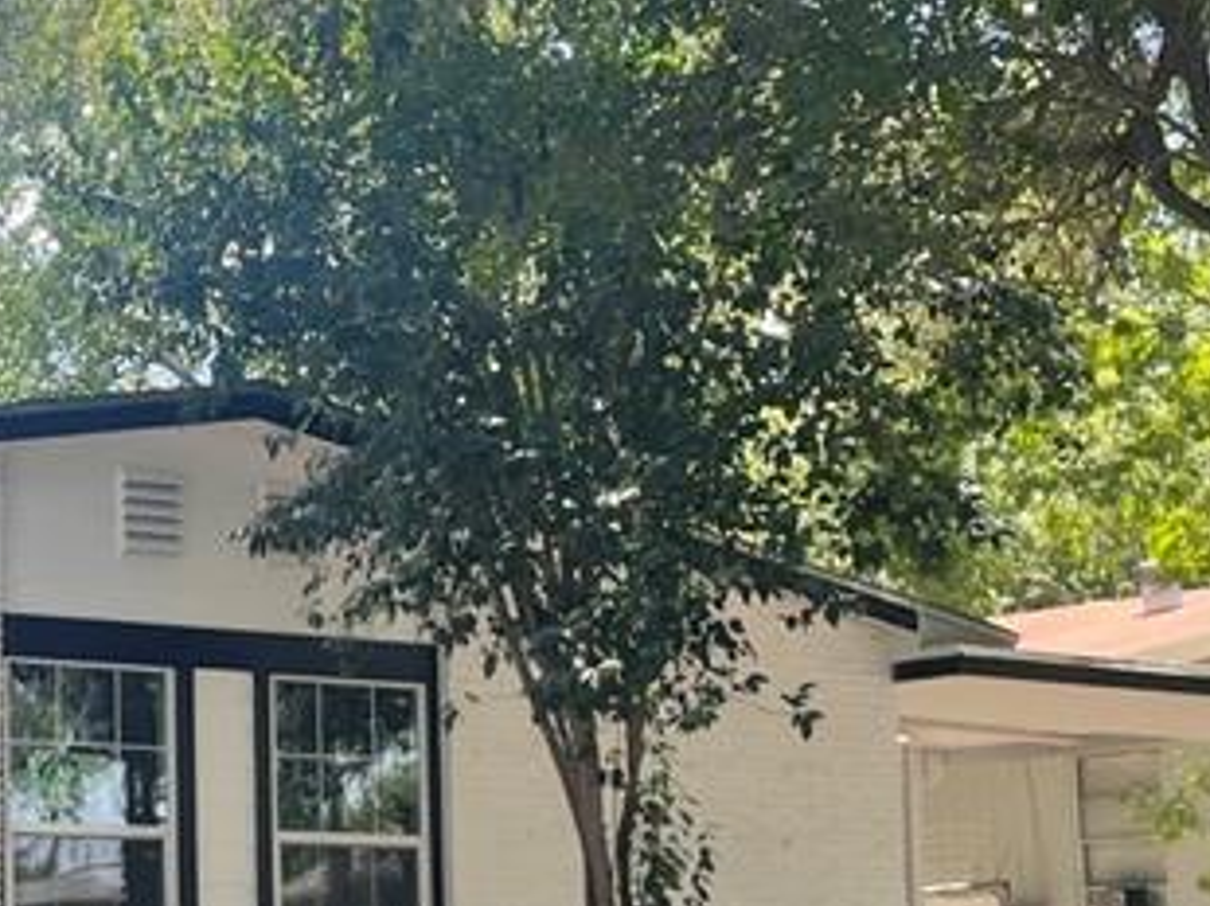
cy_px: 558
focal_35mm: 86
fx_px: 3004
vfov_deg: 17.1
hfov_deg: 21.9
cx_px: -4
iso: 32
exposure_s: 1/694
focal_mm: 4.2
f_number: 1.6
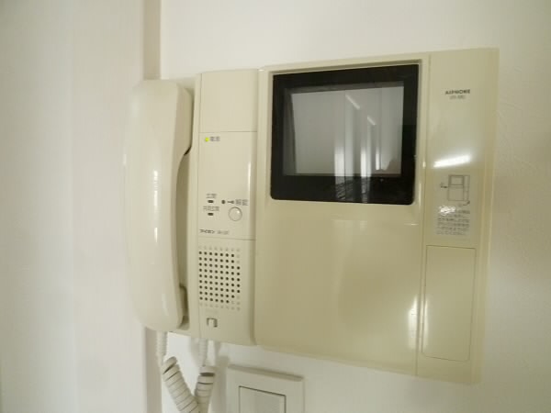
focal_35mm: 25
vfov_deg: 54.9
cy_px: 206
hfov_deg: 69.4
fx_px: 398
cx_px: 276
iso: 400
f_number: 2.8
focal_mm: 4.5
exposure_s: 1/20
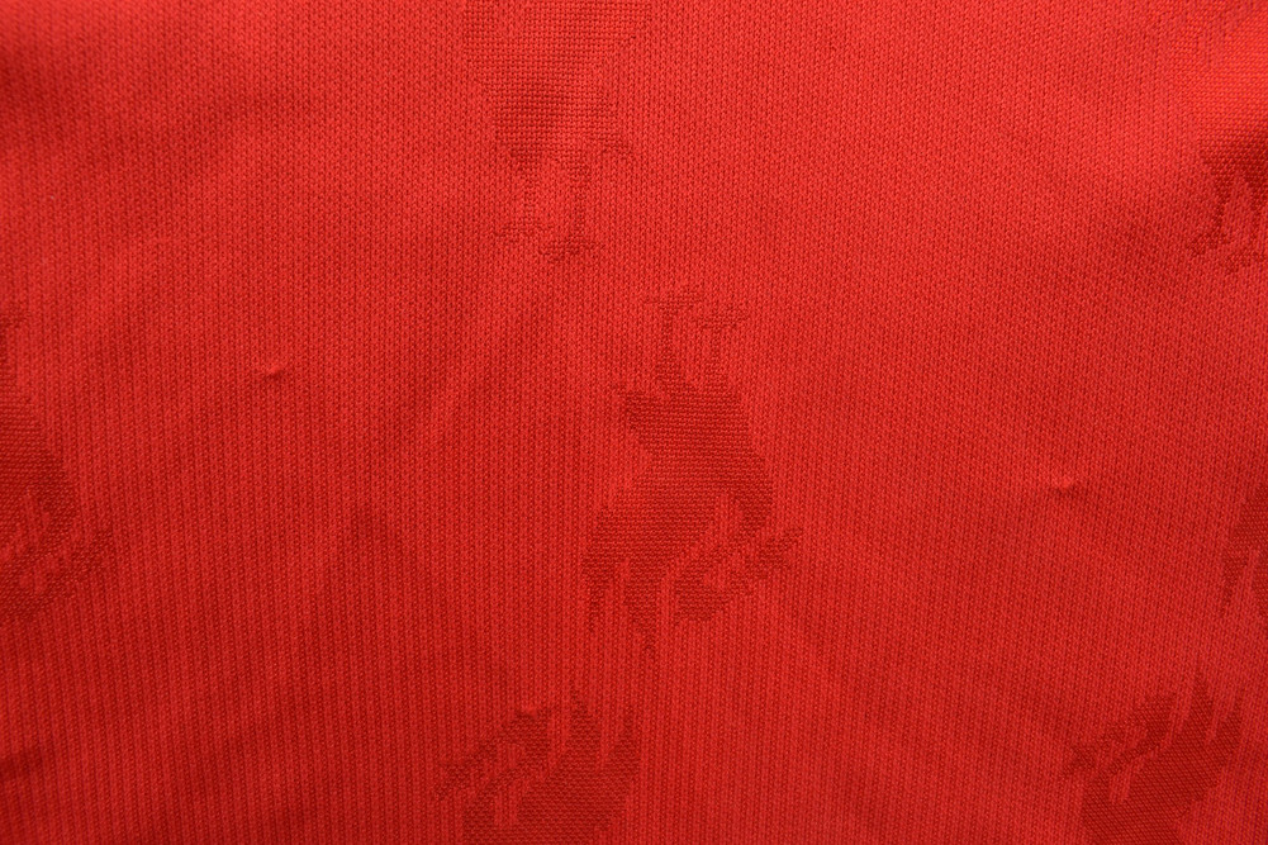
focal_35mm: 27
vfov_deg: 47.9
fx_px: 951
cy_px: 422
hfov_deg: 67.4
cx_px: 634
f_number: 11
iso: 400
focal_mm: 18
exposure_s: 1/40
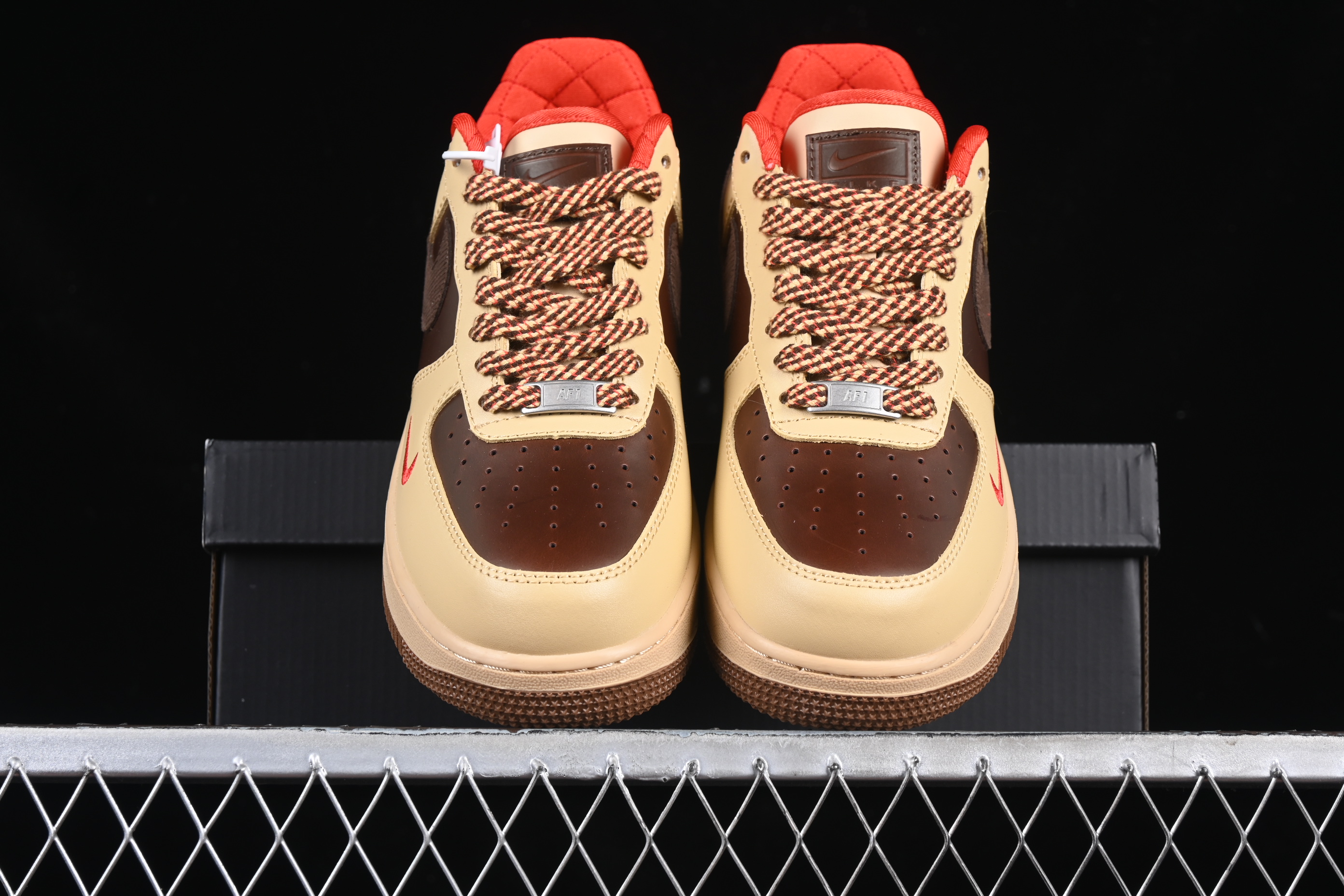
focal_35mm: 75
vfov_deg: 18.2
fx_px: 2800
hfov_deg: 27.0
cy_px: 448
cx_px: 672
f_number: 7.1
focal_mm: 50
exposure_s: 1/80
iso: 160
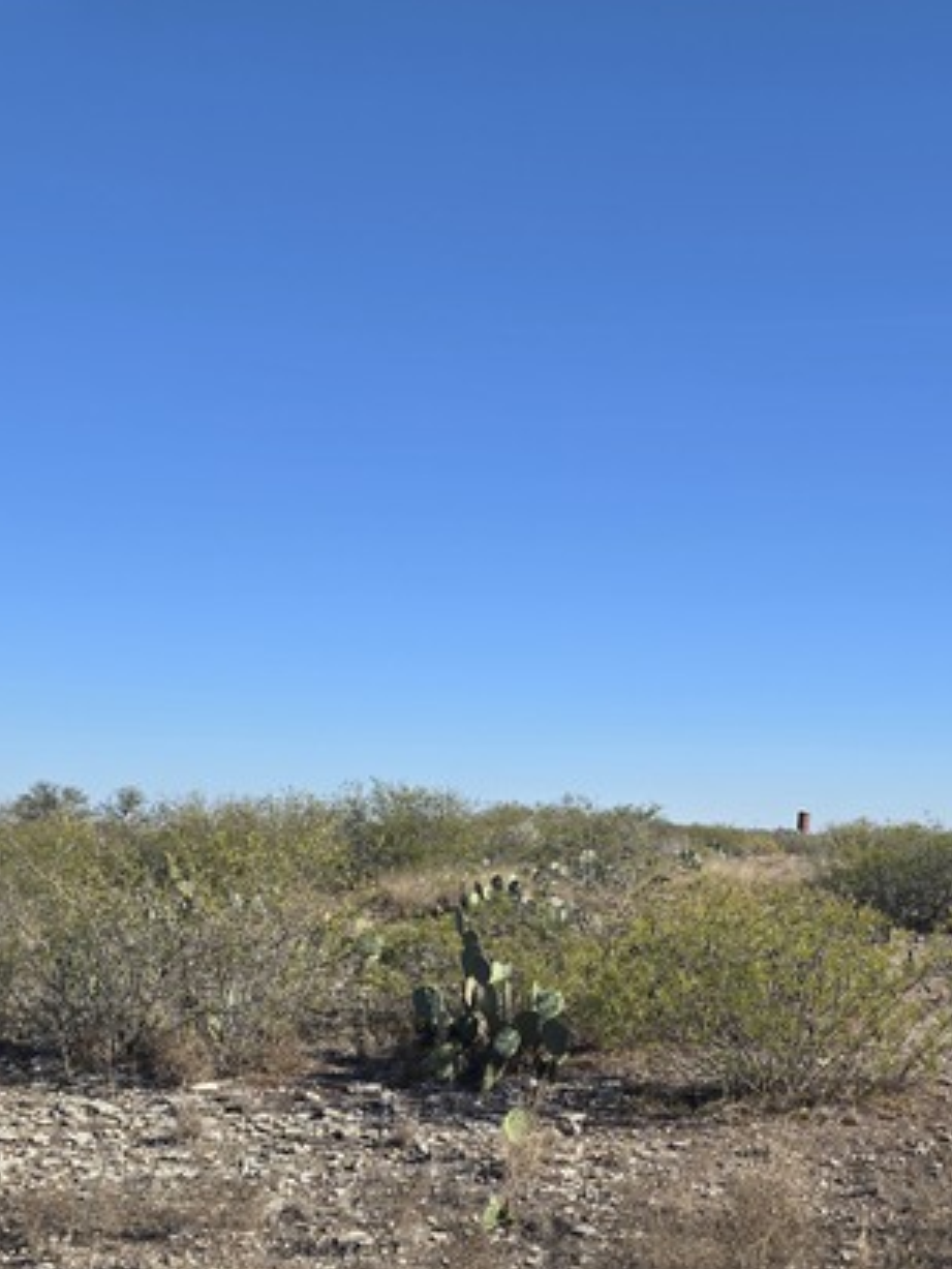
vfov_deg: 49.9
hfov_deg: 38.7
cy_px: 900
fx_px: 1319
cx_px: 710
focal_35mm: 36
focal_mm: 6.3
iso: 12
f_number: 1.7
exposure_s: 1/690
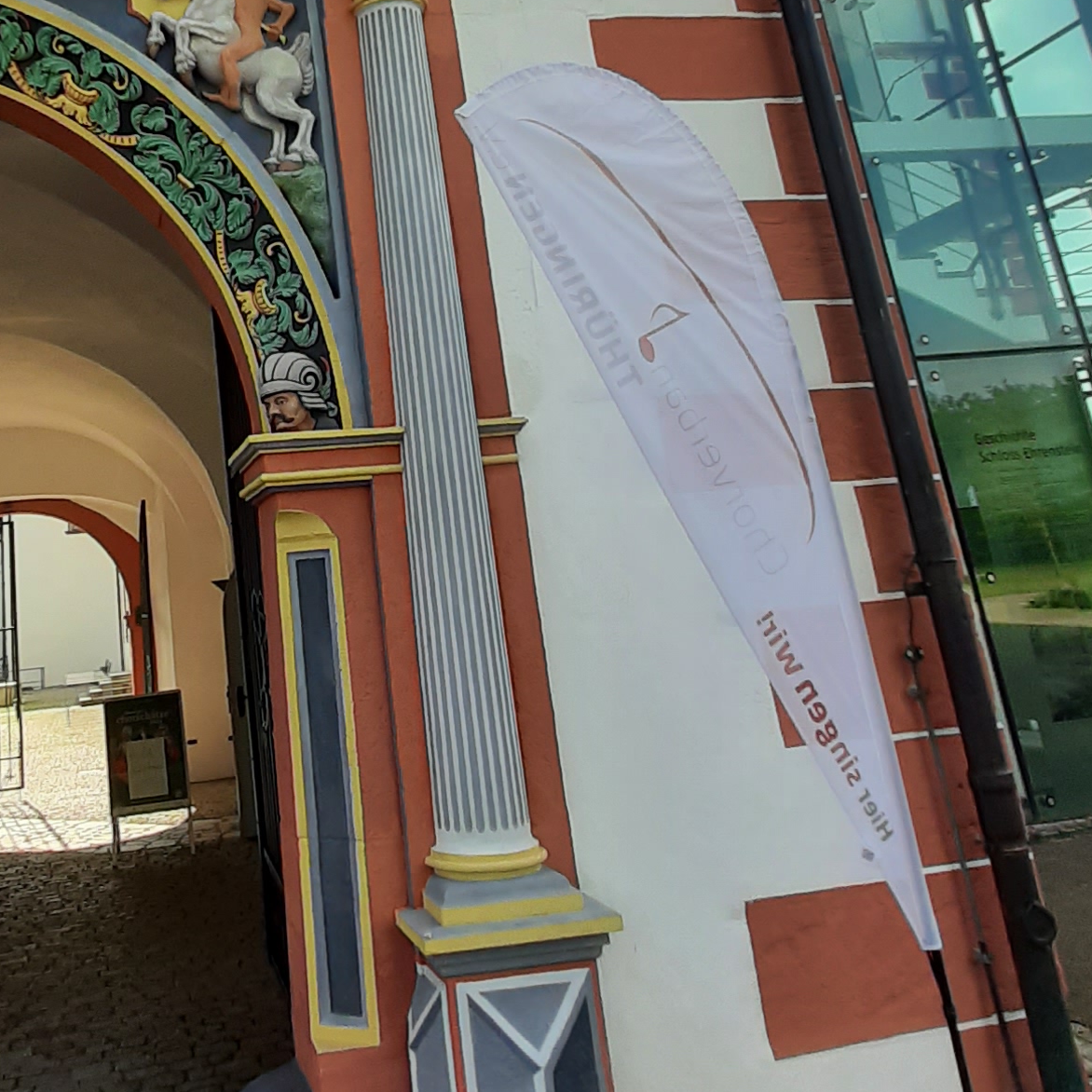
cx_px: 284
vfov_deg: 48.8
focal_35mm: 32
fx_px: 1142
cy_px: 254
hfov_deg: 49.2
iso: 40
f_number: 2.2
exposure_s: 1/622
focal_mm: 1.42
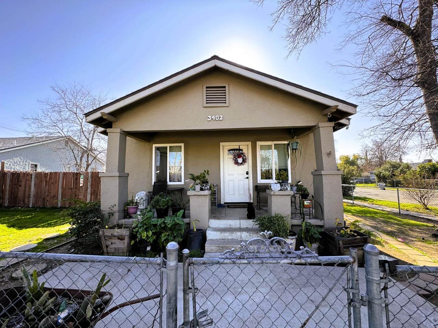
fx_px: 177
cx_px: 219
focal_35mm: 14
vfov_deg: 85.7
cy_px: 164
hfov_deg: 102.1
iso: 40
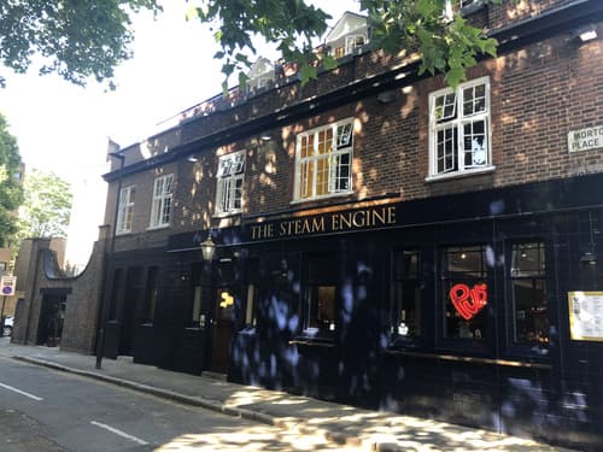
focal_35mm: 28
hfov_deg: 63.4
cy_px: 226
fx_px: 488
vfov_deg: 49.7
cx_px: 302
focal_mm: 3.99
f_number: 1.8
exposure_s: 1/100
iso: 40
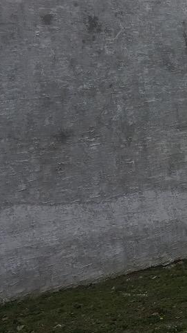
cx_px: 435
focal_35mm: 94
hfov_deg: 11.0
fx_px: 829
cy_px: 173
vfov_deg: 22.7
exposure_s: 1/674
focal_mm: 4.15
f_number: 2.2
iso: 25
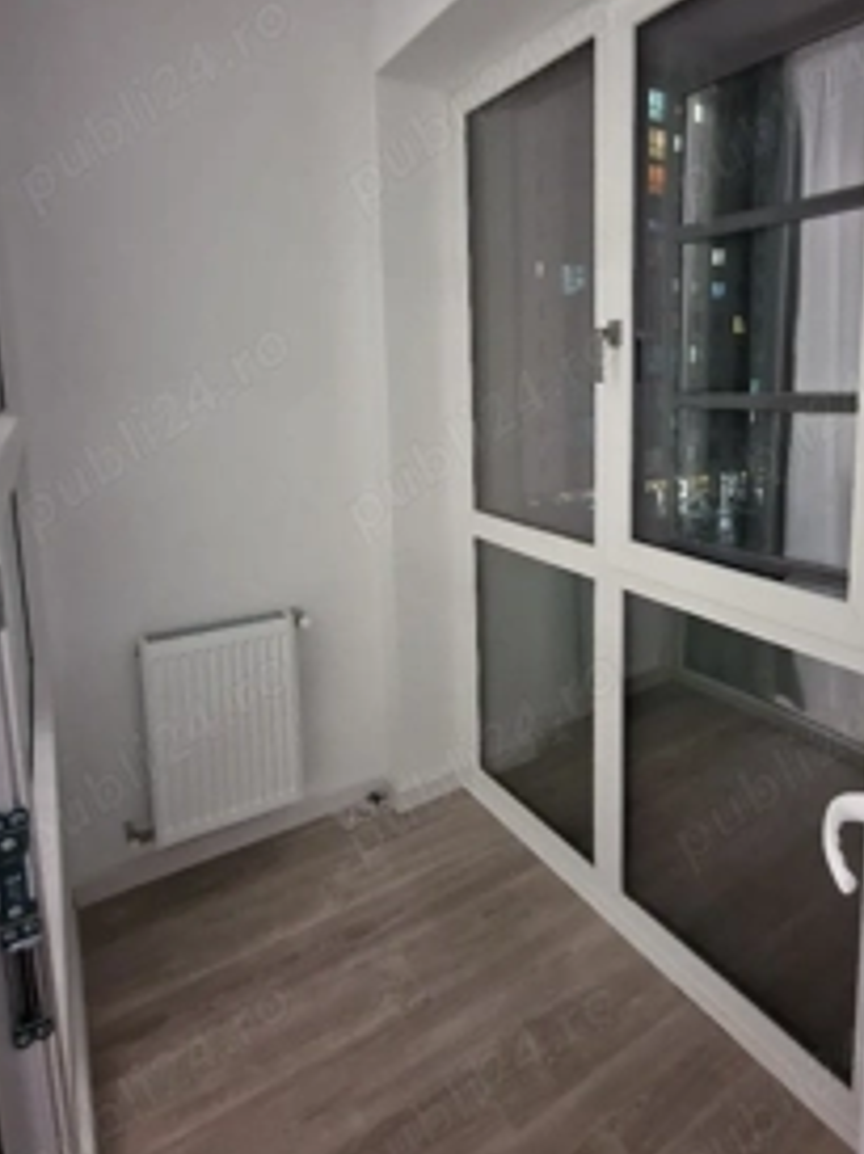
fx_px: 633
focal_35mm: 19
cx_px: 565
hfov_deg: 67.0
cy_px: 480
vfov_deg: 84.0
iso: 800
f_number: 2.2
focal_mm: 2.2
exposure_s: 1/25
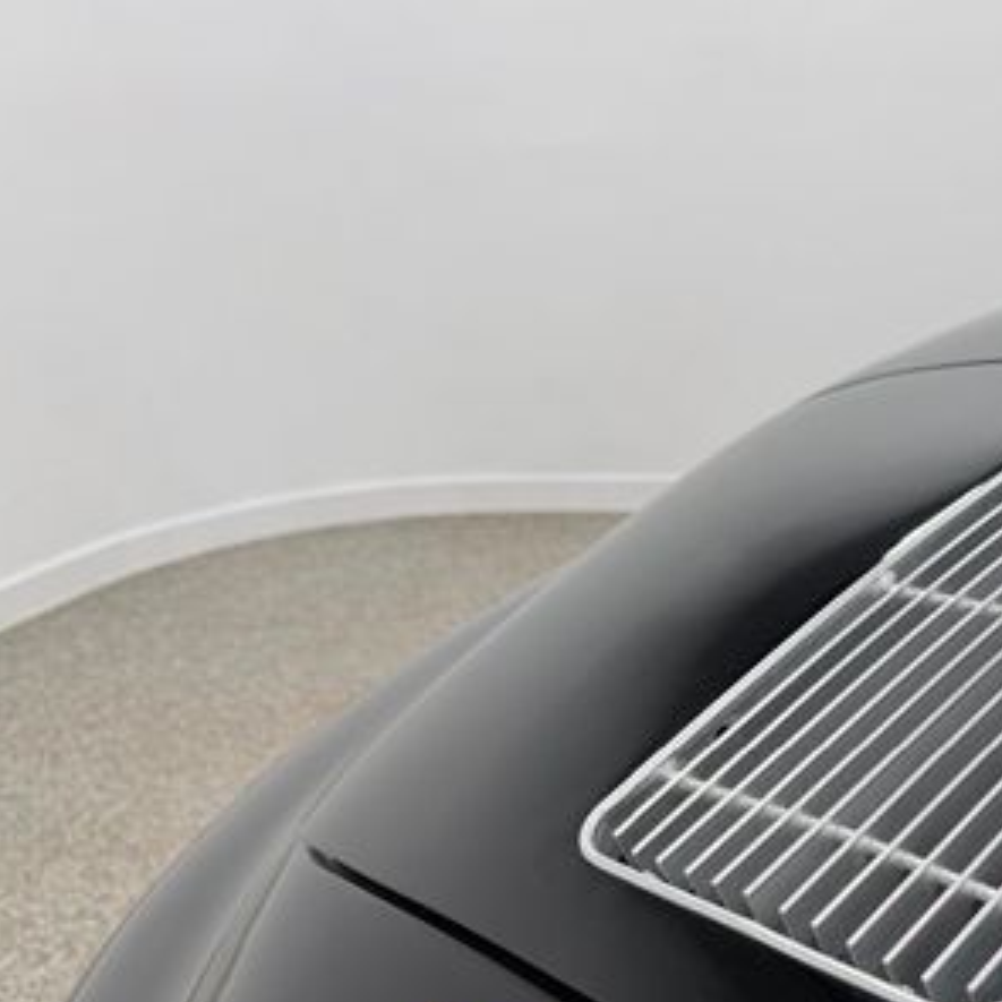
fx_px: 1506
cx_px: 941
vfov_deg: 35.7
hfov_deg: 34.3
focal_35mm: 46
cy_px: 785
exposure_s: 1/143
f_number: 1.78
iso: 50
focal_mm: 6.76
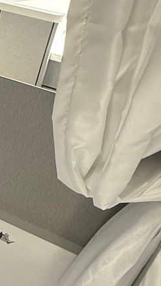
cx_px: -150
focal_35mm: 60
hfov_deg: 16.1
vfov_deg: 34.6
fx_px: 456
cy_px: 95
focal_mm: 2.22
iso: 160
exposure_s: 1/99
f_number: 2.2
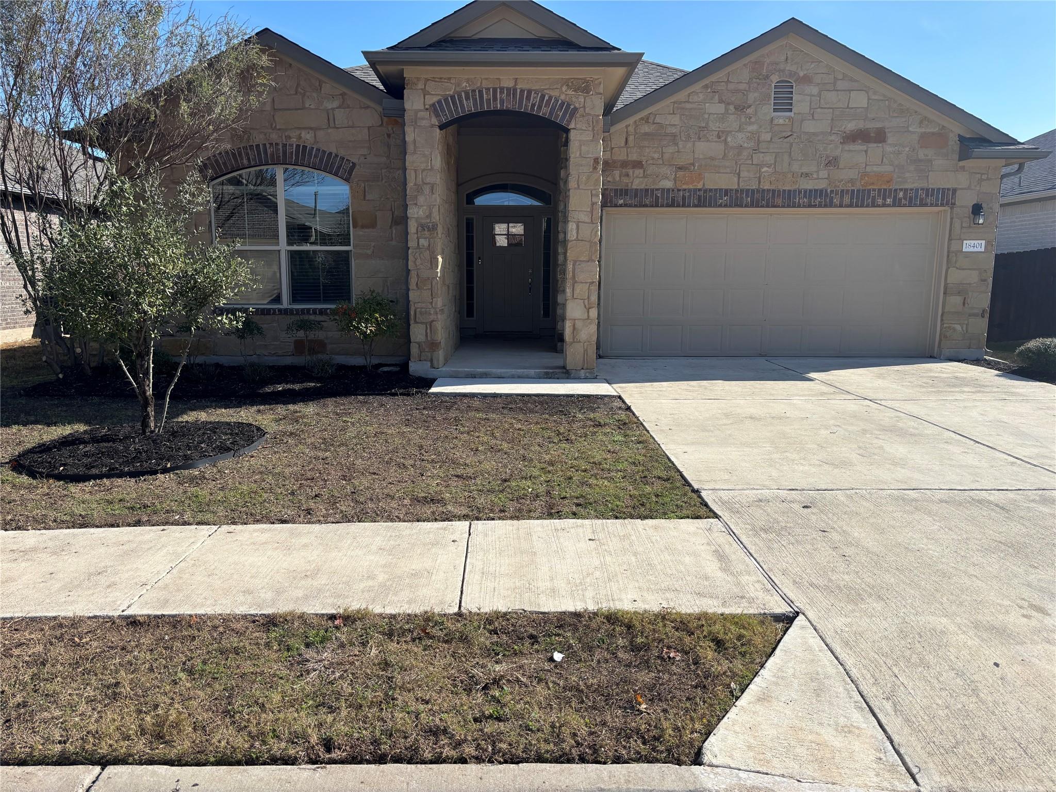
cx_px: 528
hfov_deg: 67.3
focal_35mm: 26
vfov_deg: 53.1
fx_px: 793
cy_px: 396
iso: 50
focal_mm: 5.96
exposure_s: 1/3650
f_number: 1.6
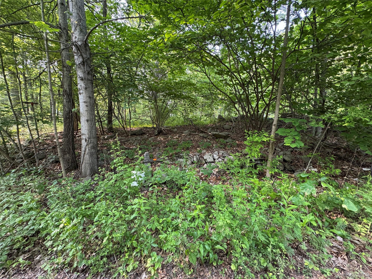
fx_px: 150
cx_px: 186
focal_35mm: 14
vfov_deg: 85.7
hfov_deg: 102.1
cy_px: 140
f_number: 2.2
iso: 250
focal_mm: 2.22
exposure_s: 1/99
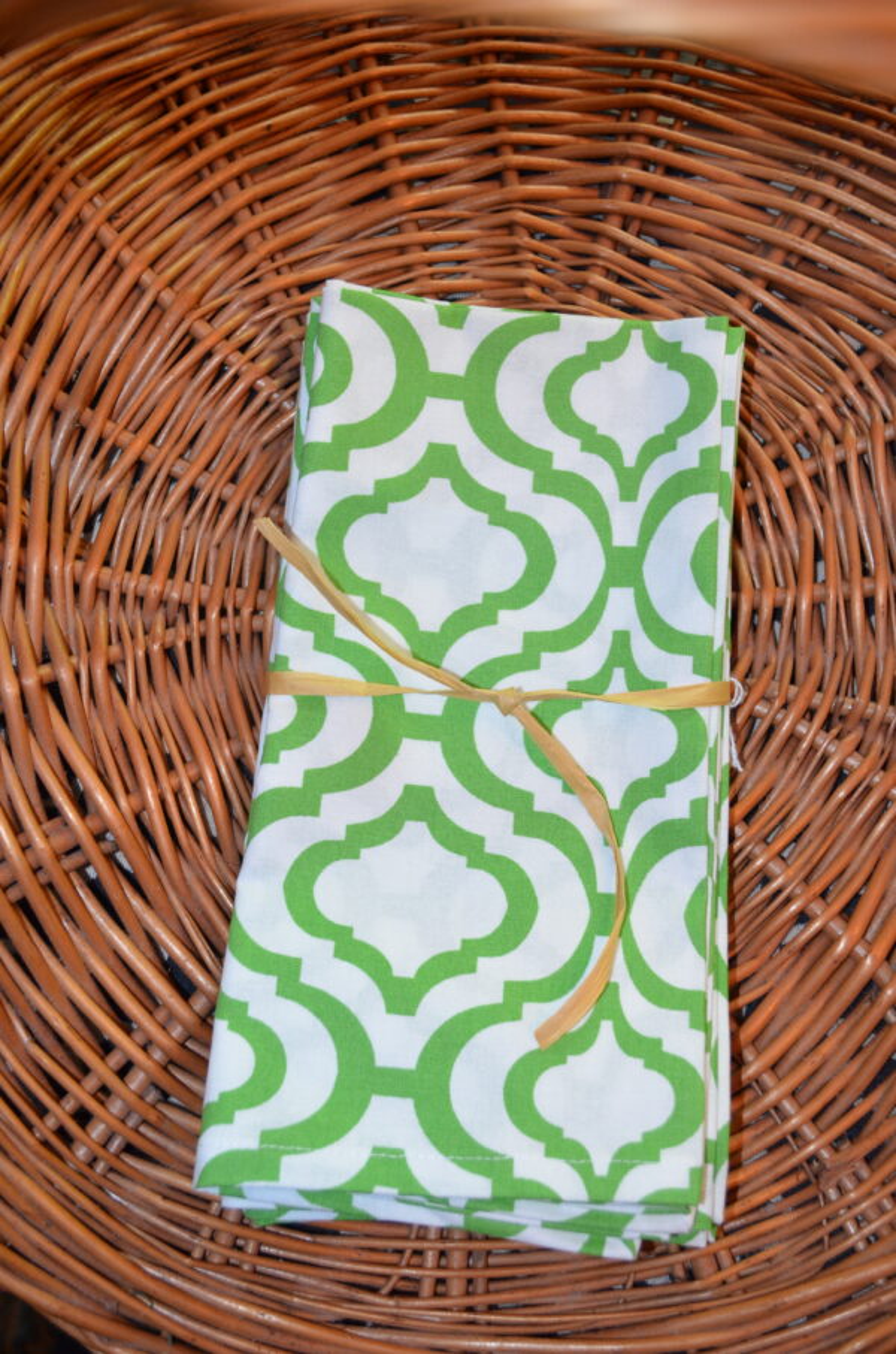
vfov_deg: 45.0
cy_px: 677
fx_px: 1631
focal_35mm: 44
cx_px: 448
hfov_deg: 30.7
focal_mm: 29
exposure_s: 1/60
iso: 1250
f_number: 4.5
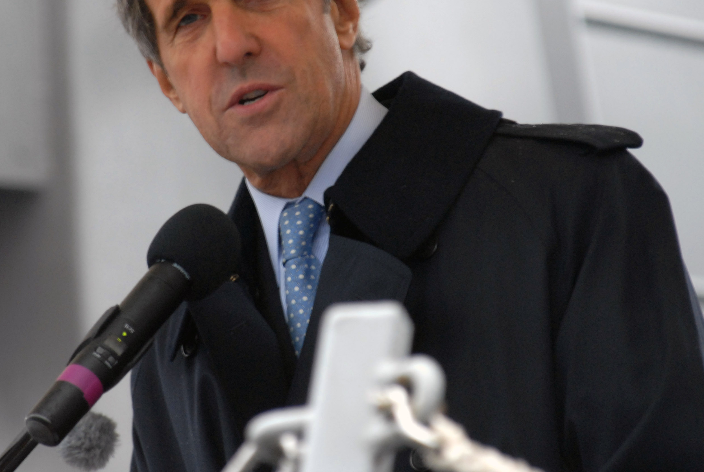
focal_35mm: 932
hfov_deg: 2.2
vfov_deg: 1.5
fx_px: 18248
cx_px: 308
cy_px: 135
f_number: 5.6
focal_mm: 400
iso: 400
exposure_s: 1/40
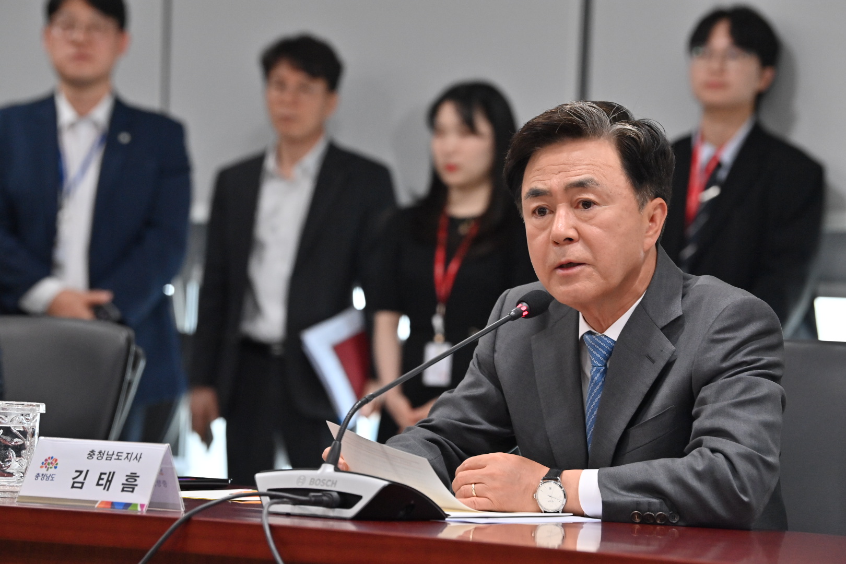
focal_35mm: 150
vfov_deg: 9.1
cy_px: 282
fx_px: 3525
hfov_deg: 13.7
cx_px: 423
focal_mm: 150
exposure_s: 1/320
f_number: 5
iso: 2500
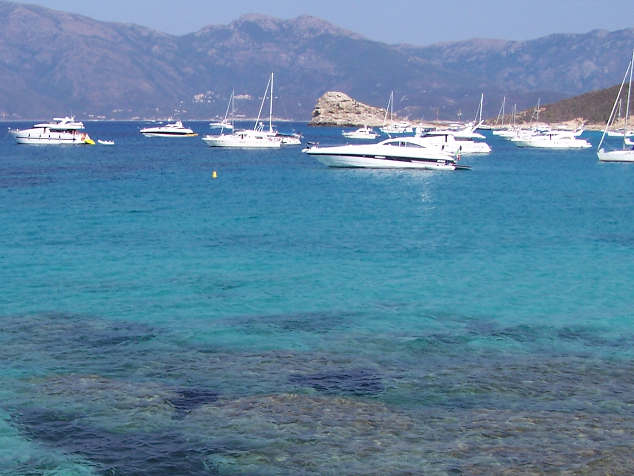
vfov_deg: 20.8
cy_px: 381
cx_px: 140
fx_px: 1282
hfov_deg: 27.3
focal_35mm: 70
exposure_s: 1/800
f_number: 4
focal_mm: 6.3
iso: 80
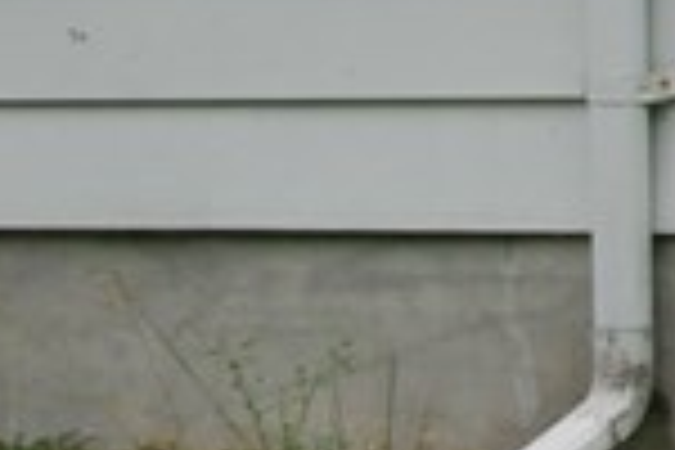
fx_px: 5700
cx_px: 2180
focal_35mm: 304
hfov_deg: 6.1
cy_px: -585
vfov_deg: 4.4
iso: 400
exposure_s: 1/125
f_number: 5.6
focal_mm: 28
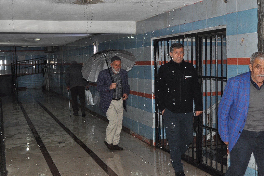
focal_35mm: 54
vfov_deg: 25.3
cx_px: 133
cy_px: 87
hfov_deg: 37.2
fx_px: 392
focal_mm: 35
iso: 800
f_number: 4.5
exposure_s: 1/60
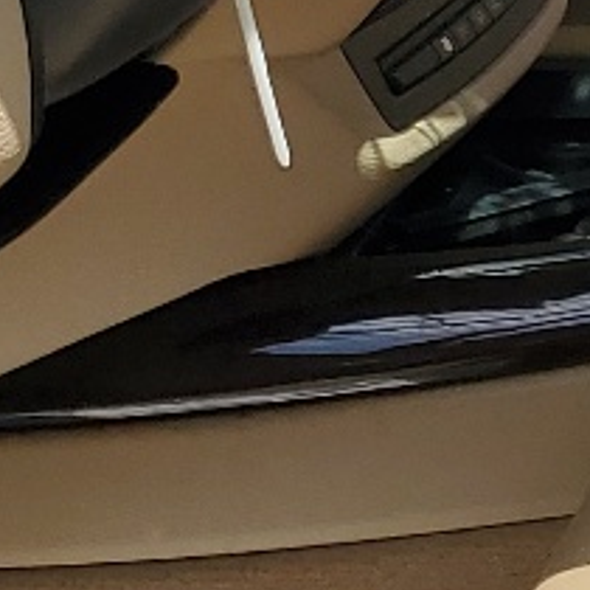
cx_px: 1320
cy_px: 166
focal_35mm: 175
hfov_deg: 9.2
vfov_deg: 10.0
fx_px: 3375
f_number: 1.5
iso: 50
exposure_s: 1/3333
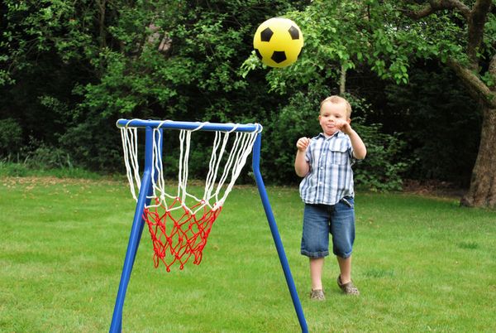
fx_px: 704
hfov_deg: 38.8
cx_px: 248
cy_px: 166
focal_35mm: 51
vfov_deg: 26.6
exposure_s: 1/320
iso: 400
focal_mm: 34
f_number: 6.3
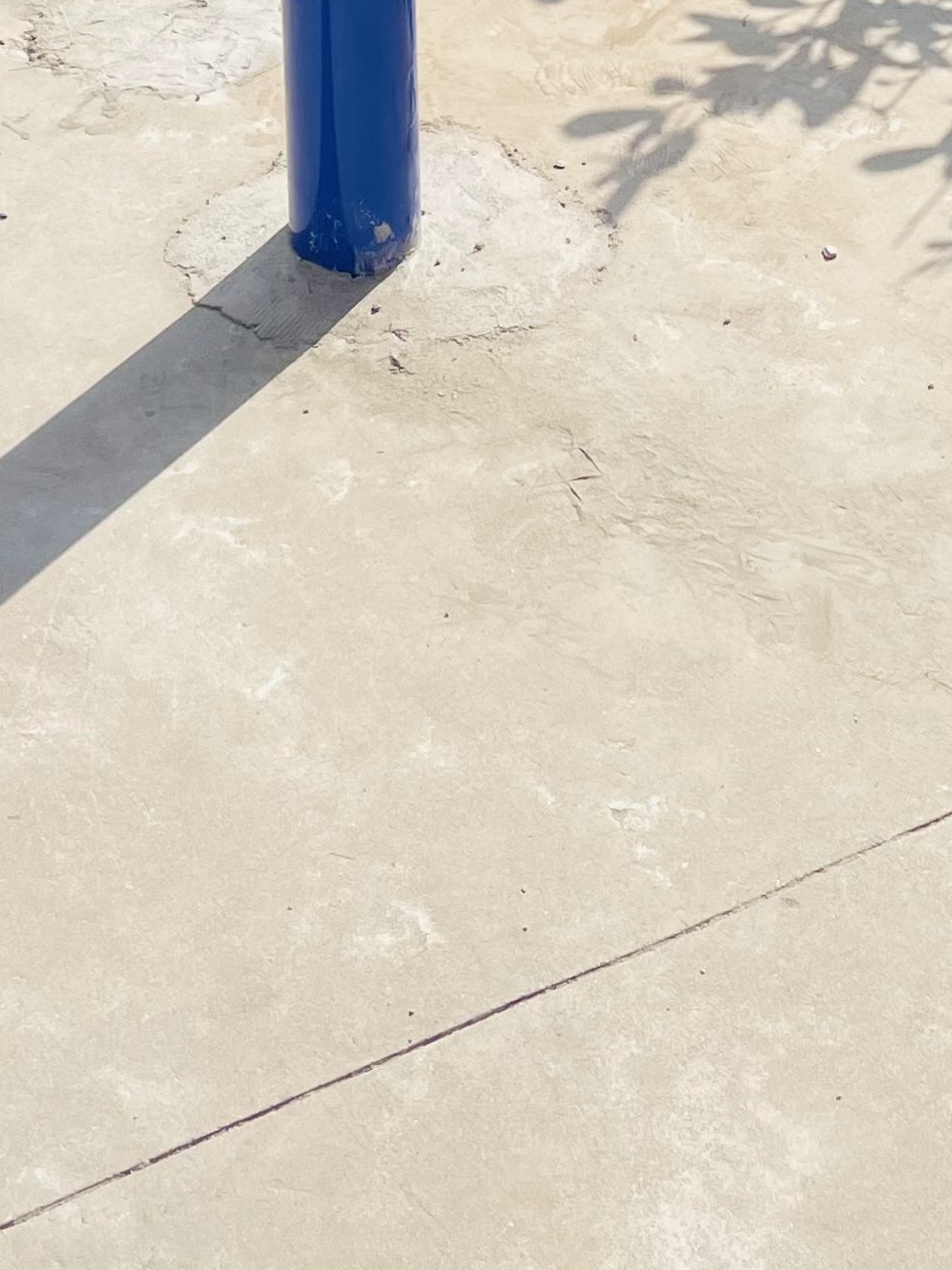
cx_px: 267
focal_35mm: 83
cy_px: -543
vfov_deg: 20.7
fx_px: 3044
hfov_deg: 17.7
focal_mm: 4.2
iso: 32
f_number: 1.6
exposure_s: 1/2506
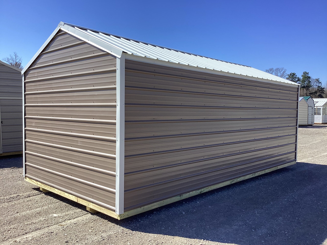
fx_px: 293
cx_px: 164
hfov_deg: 58.4
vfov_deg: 45.4
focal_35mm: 31
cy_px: 122
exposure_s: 1/1131
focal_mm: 3.3
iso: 25
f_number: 2.4
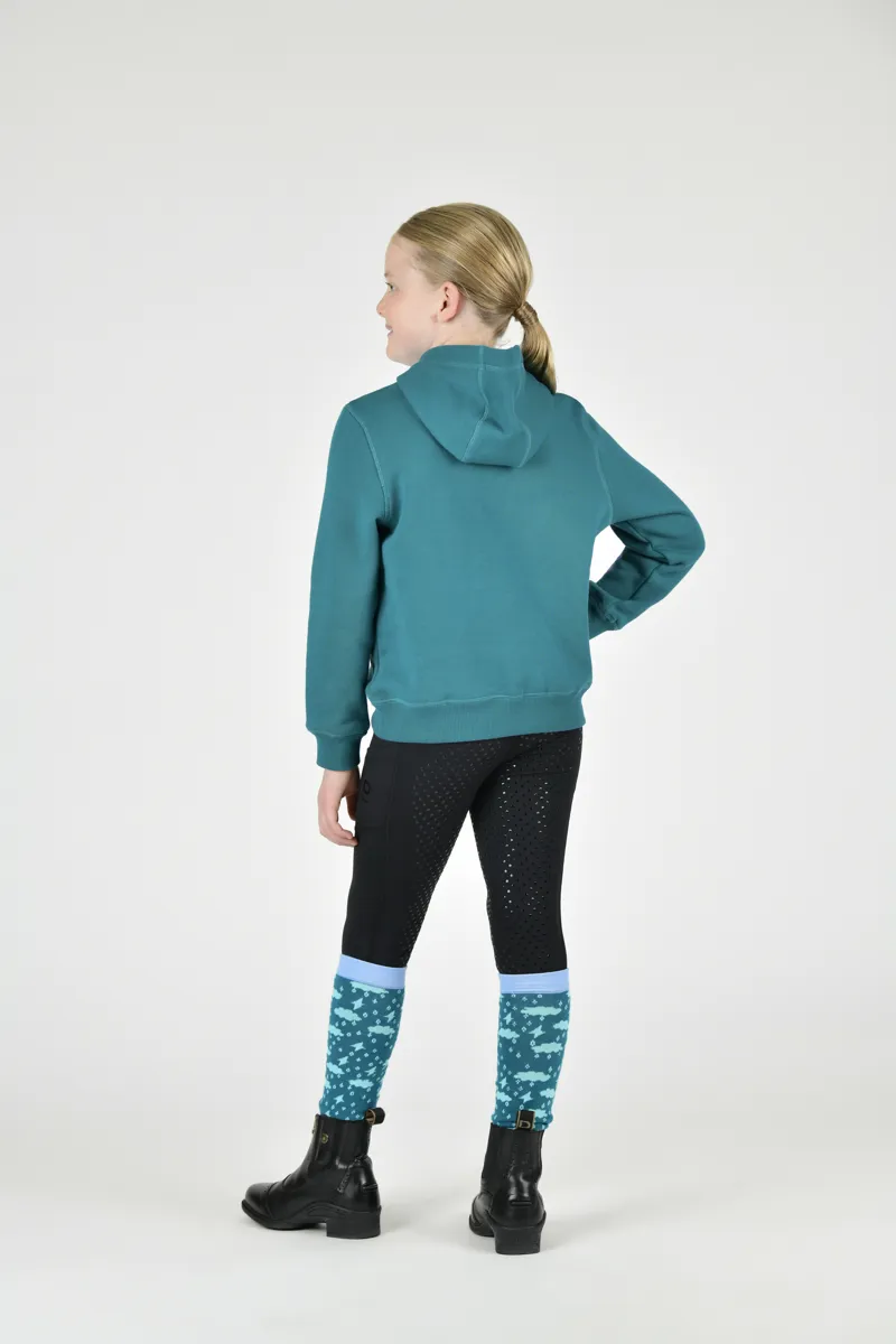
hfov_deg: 16.1
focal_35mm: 85
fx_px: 3173
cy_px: 672
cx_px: 448
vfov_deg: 23.9
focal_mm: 85
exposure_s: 1/125
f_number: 5
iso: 125
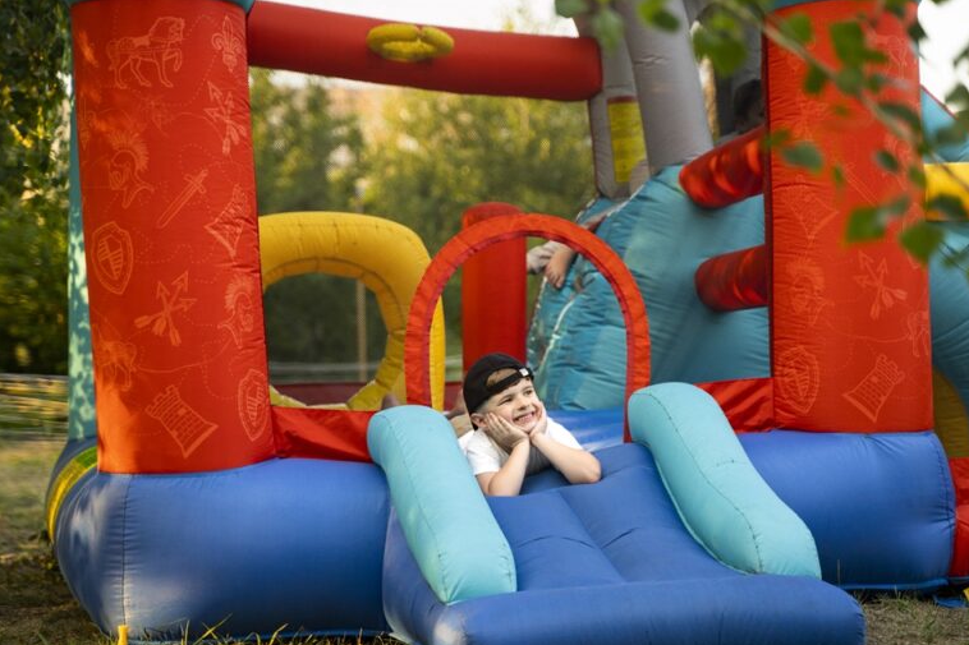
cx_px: 488
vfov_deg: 17.9
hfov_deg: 26.7
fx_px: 2045
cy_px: 324
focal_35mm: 76
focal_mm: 75
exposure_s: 1/1000
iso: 1000
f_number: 2.8
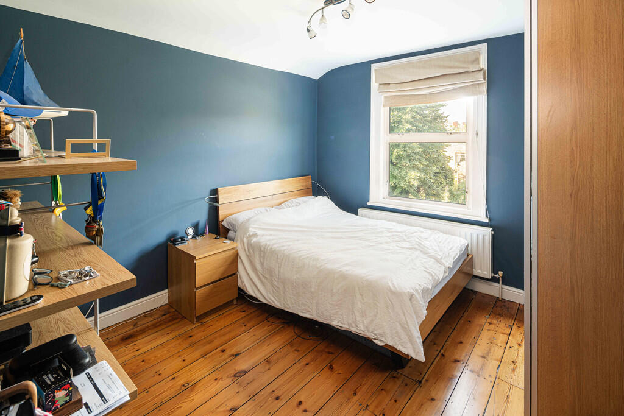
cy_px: 208
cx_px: 312
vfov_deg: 70.5
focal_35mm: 17
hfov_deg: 93.3
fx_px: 295
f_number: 8
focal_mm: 17
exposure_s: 1/1.67
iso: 250
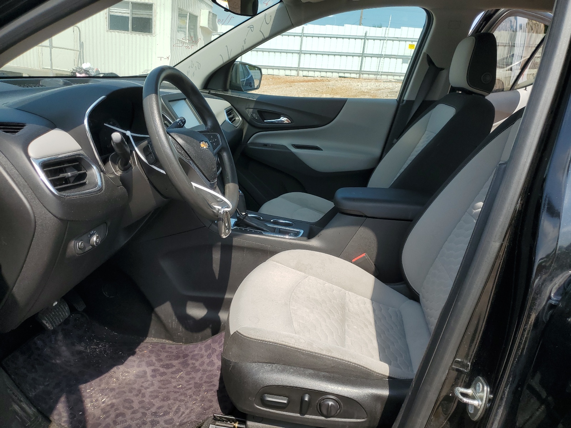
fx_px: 429
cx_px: 286
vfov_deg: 53.1
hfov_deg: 67.3
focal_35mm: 26
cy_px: 214
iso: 50
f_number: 1.5
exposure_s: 1/1667
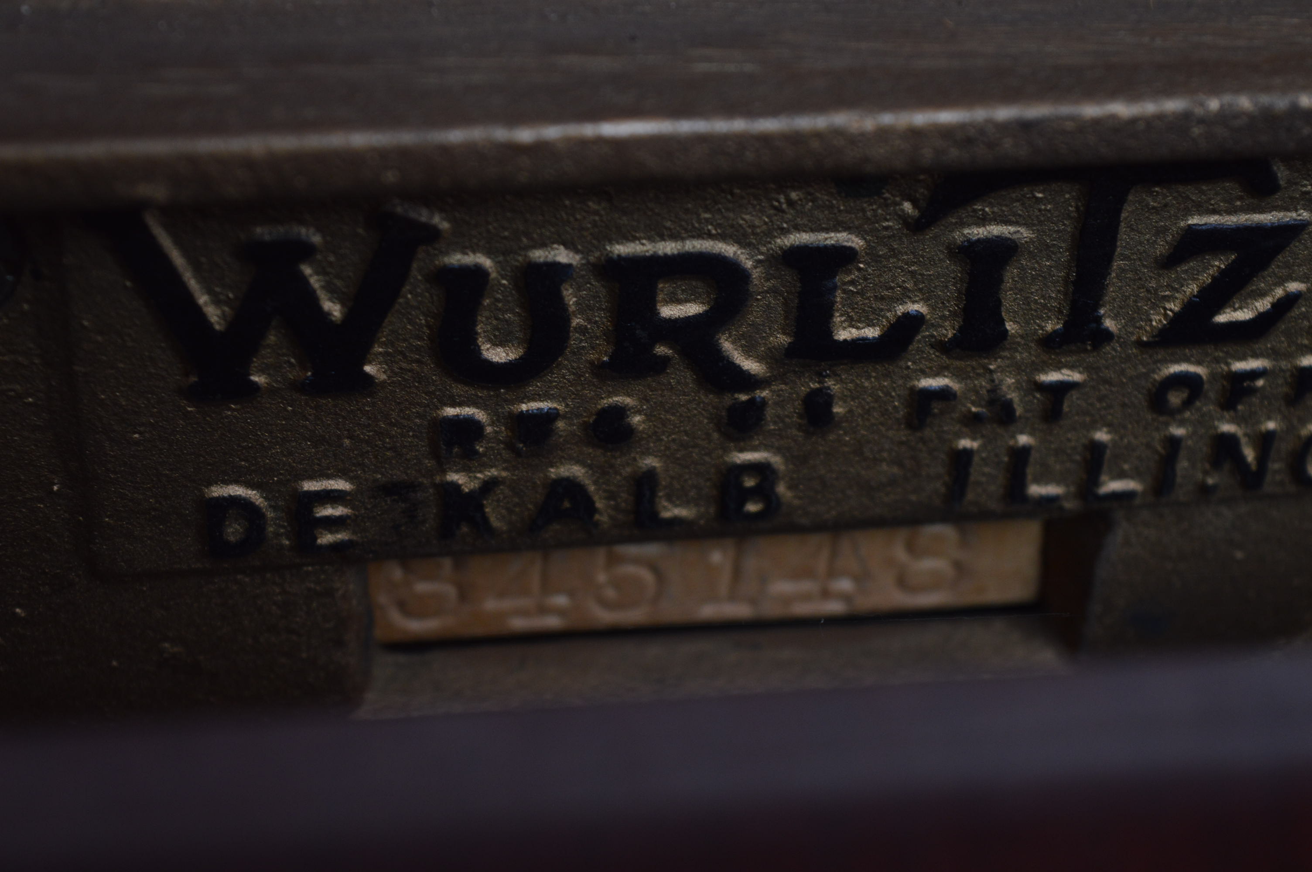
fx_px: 3004
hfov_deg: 24.6
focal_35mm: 82
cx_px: 656
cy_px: 436
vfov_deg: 16.5
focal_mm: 55
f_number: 5.6
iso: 400
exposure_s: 1/80
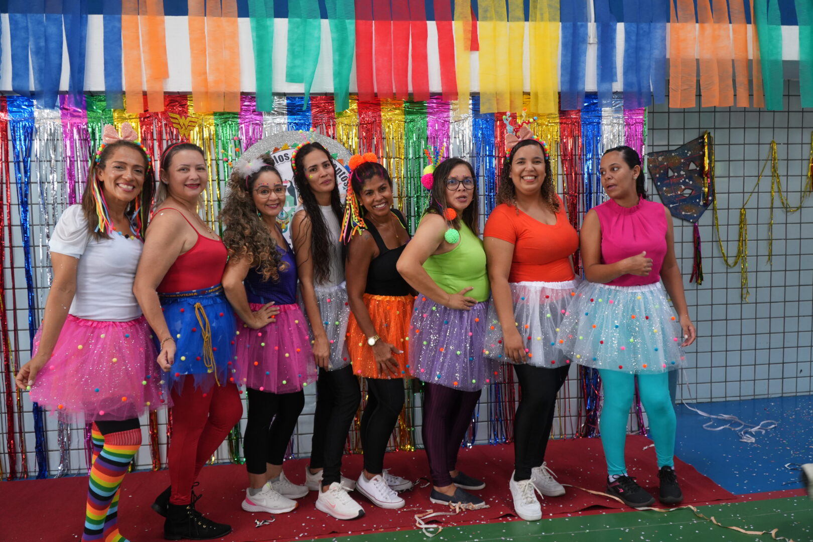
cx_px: 406
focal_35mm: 30
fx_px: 677
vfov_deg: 43.6
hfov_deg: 61.9
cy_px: 271
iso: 640
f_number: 4
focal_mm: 20
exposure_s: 1/125
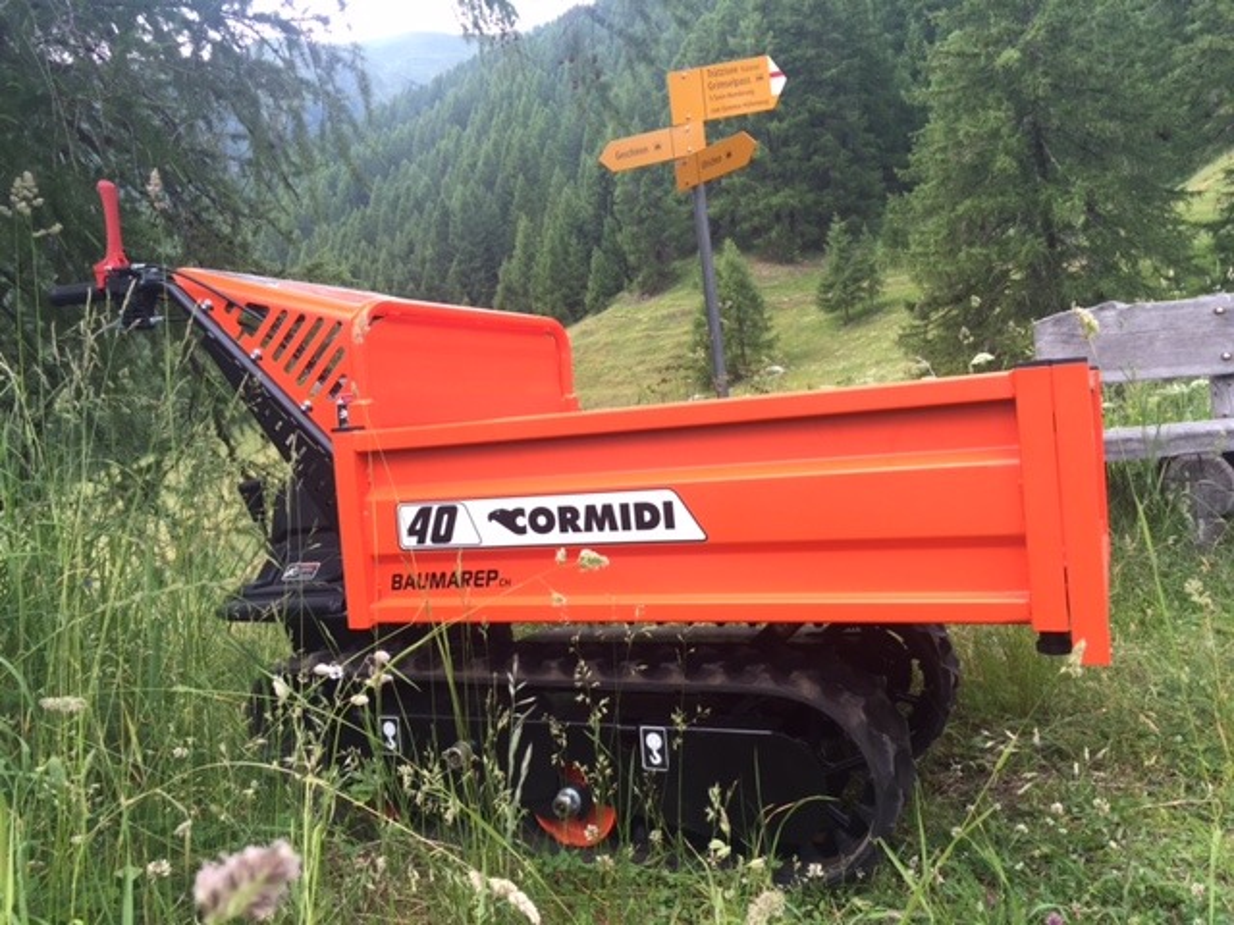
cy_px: 462
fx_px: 1034
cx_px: 617
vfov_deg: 48.2
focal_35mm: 29
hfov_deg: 61.7
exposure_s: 1/124
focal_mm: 4.15
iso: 32
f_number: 2.2
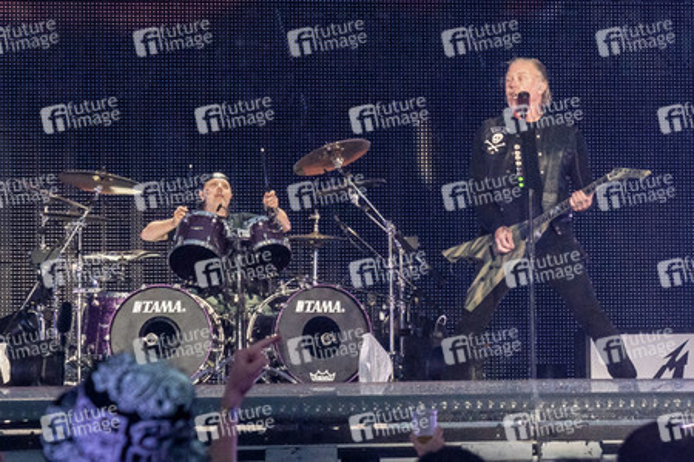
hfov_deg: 28.8
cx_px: 347
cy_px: 231
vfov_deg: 19.5
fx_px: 1349
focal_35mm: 70
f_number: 5
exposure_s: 1/500
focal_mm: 70
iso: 2000
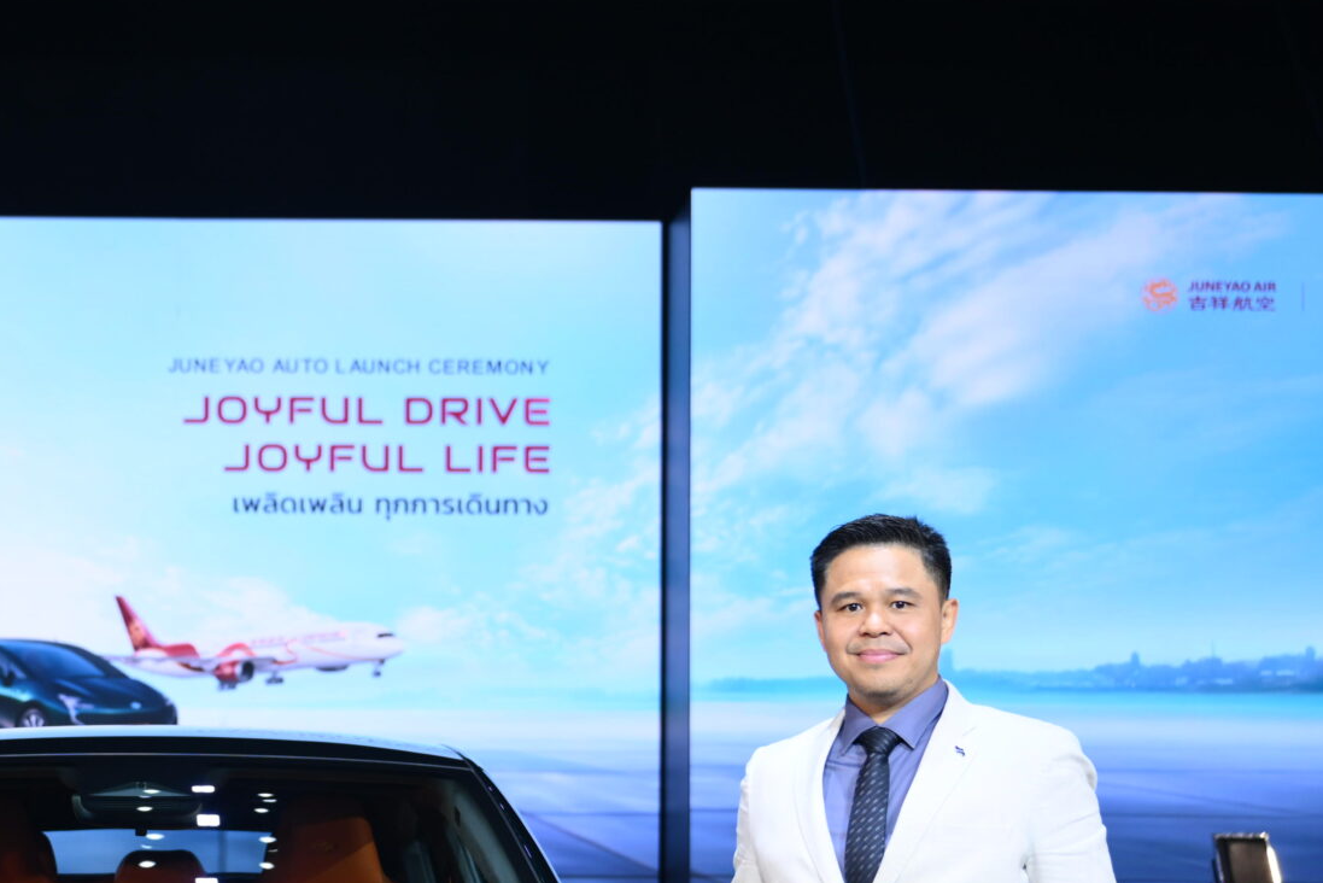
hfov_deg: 25.6
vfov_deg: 17.4
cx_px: 152
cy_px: 829
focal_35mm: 77
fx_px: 2830
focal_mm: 33
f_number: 2.8
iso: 160
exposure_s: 1/125
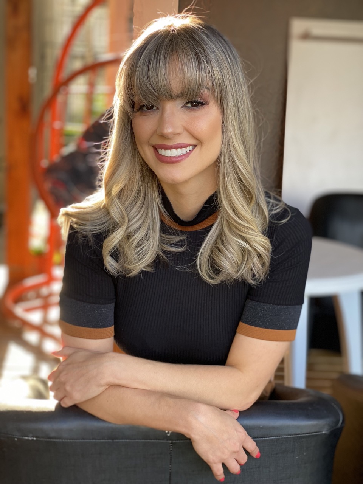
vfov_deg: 36.8
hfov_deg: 28.0
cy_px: 242
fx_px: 727
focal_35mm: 52
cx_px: 182
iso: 40
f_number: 2
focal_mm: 6
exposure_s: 1/122
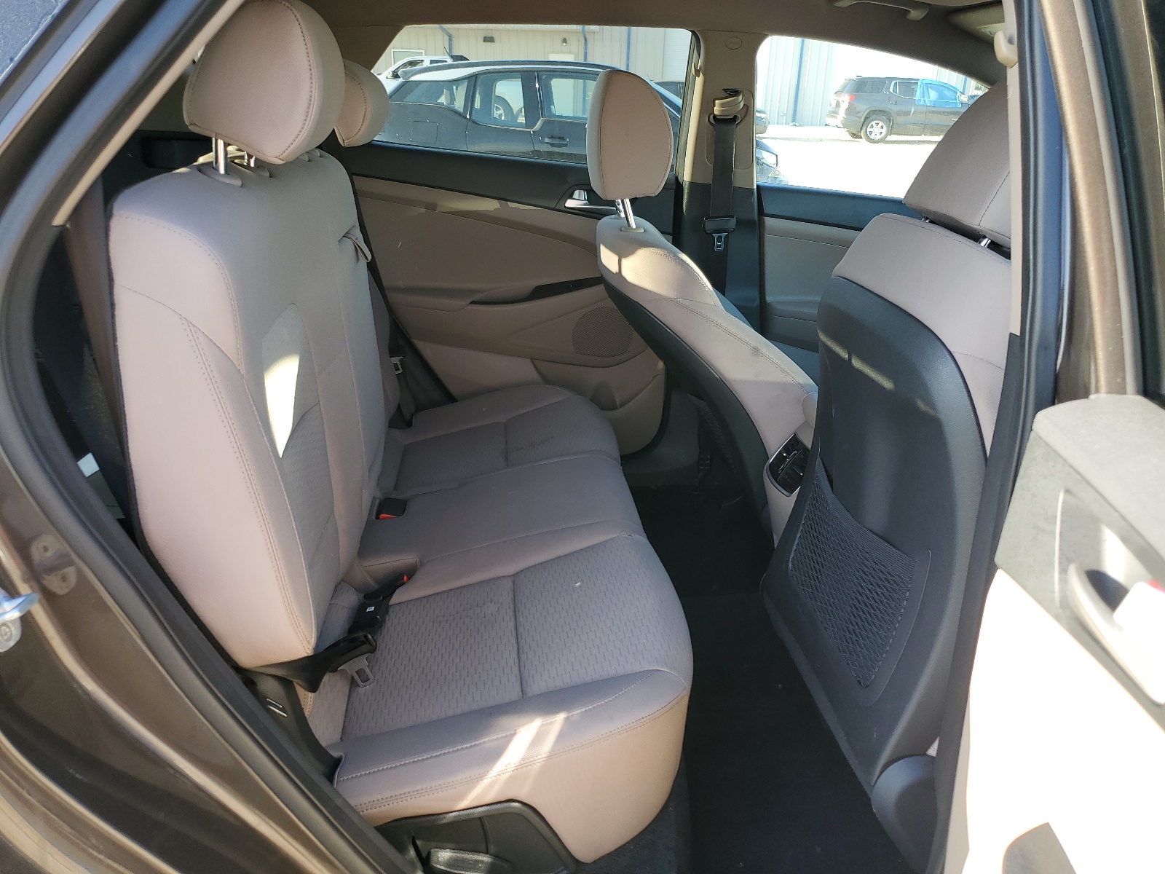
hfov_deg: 67.3
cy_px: 437
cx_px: 582
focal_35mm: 26
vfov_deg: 53.1
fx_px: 875
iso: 50
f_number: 1.5
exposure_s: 1/182
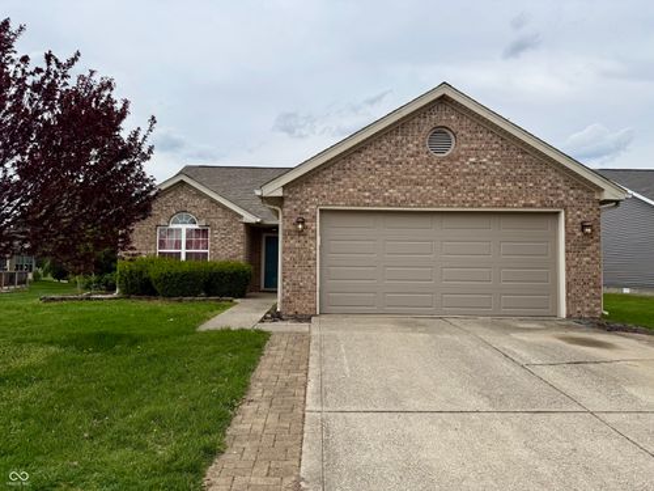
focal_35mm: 24
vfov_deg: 56.8
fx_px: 453
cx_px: 327
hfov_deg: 71.6
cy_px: 246
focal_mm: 6.76
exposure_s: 1/6173
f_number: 1.78
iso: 80
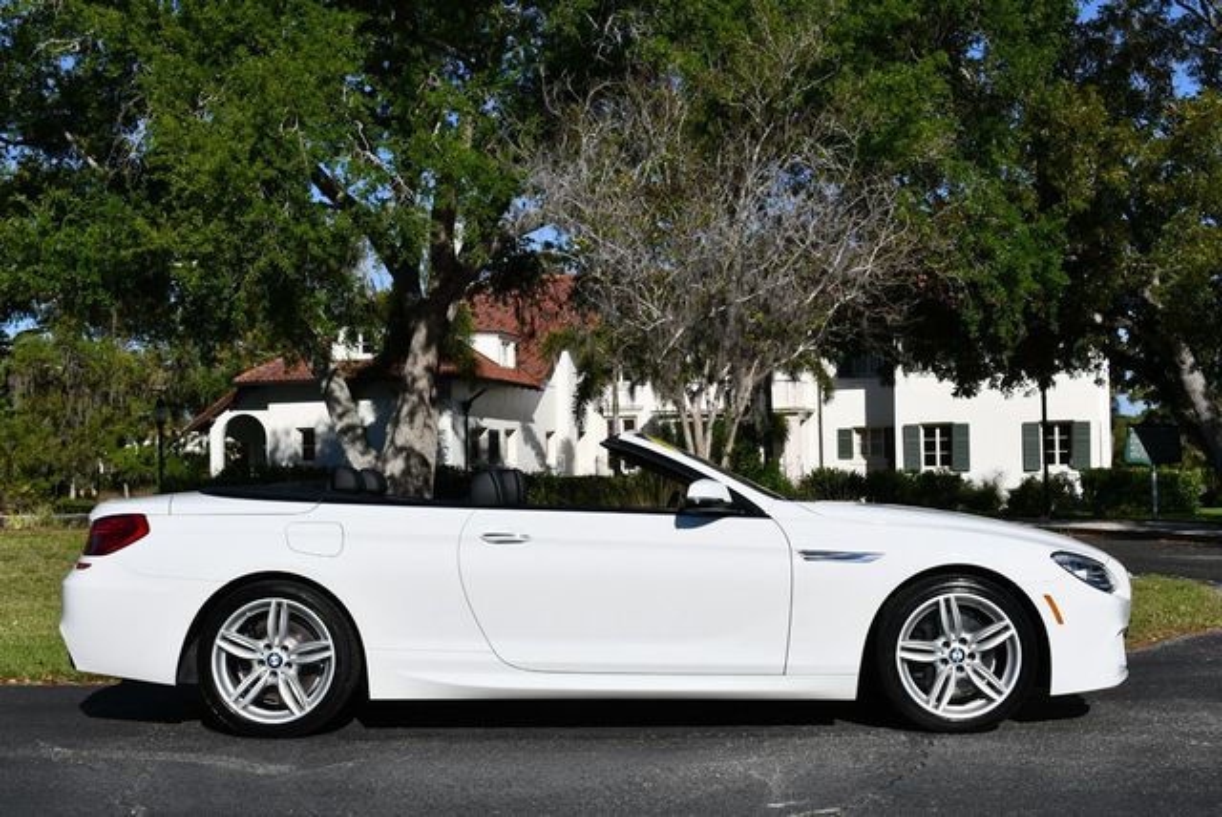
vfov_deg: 28.1
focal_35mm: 48
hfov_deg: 41.1
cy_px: 408
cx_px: 611
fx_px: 1631
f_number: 9
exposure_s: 1/320
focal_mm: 24
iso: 100
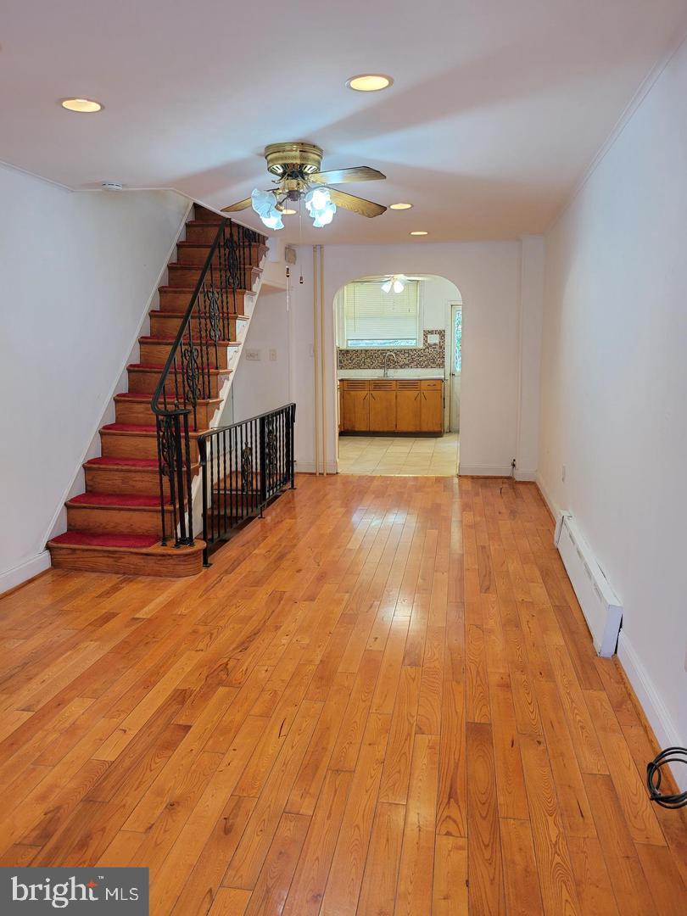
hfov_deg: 53.1
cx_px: 344
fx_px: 688
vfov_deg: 67.3
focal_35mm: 26
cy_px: 458
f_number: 1.8
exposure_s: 1/119
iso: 200
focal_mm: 5.4
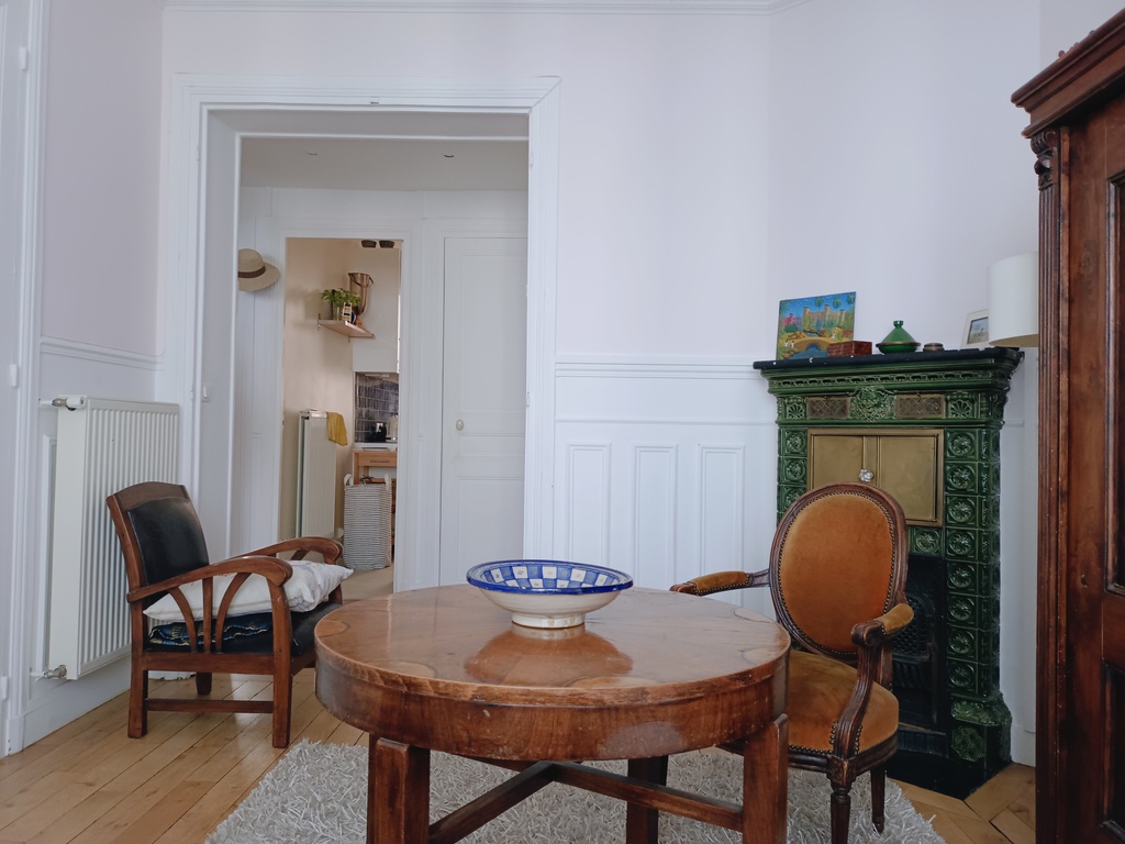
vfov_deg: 54.9
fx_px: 812
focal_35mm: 25
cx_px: 562
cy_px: 422
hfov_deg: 69.4
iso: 2326
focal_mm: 4.71
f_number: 1.79
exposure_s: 1/25
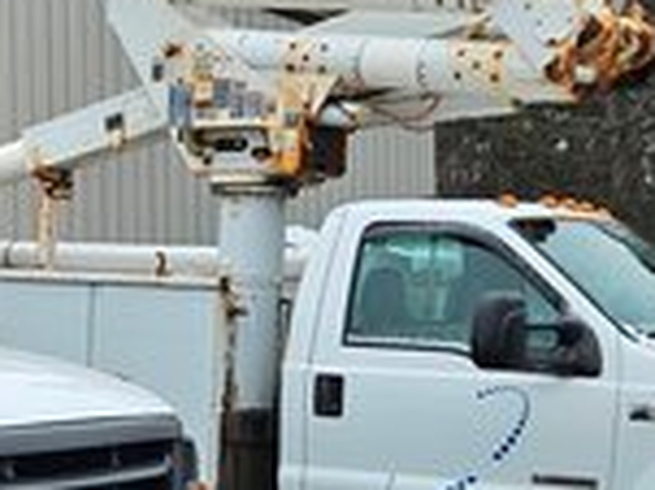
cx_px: -2
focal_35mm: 96
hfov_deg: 19.8
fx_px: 1815
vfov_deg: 15.4
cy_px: 301
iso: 50
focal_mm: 5.4
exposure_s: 1/180
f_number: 1.8
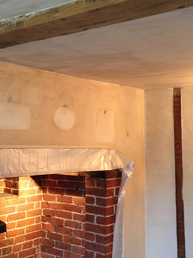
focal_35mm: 51
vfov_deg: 37.5
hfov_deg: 28.5
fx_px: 379
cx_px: 96
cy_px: 116
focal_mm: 4.12
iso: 250
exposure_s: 1/20
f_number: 2.4
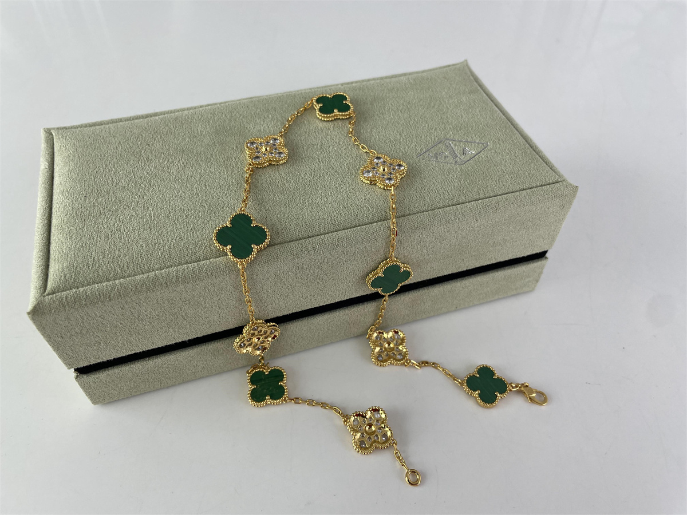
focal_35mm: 26
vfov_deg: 53.1
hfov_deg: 67.3
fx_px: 516
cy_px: 258
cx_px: 344
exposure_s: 1/234
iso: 32
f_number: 1.6
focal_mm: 4.2
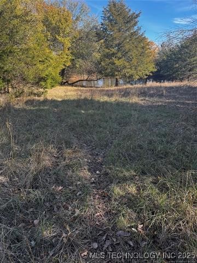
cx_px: 98
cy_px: 132
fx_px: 182
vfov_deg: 71.6
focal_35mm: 24
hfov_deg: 56.8
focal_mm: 6.76
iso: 80
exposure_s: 1/593
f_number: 1.78
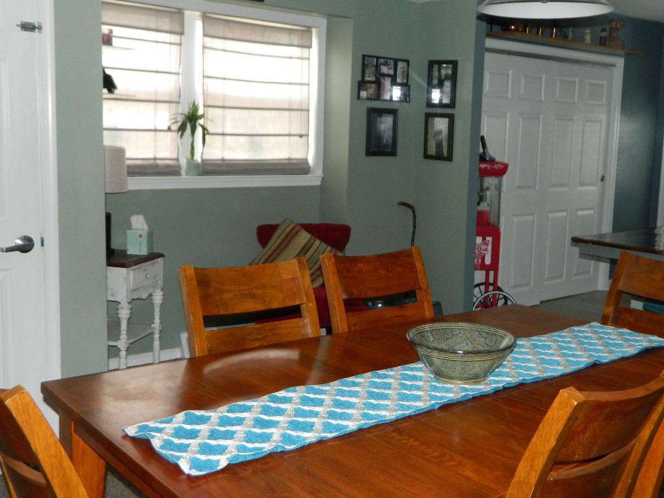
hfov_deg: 46.5
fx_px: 767
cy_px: 236
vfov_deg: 36.0
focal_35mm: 40
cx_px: 408
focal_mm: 5.6
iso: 200
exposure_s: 1/30
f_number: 3.2
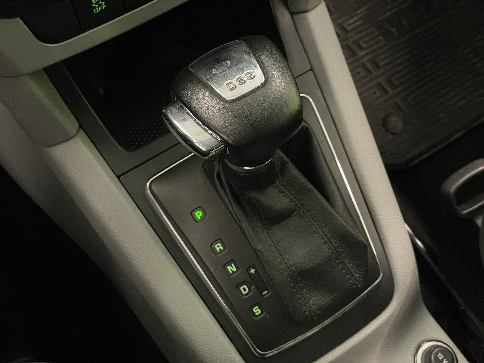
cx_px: 242
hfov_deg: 36.8
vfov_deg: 28.0
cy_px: 182
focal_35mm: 52
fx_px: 727
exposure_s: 1/50
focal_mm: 6
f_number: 2
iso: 500
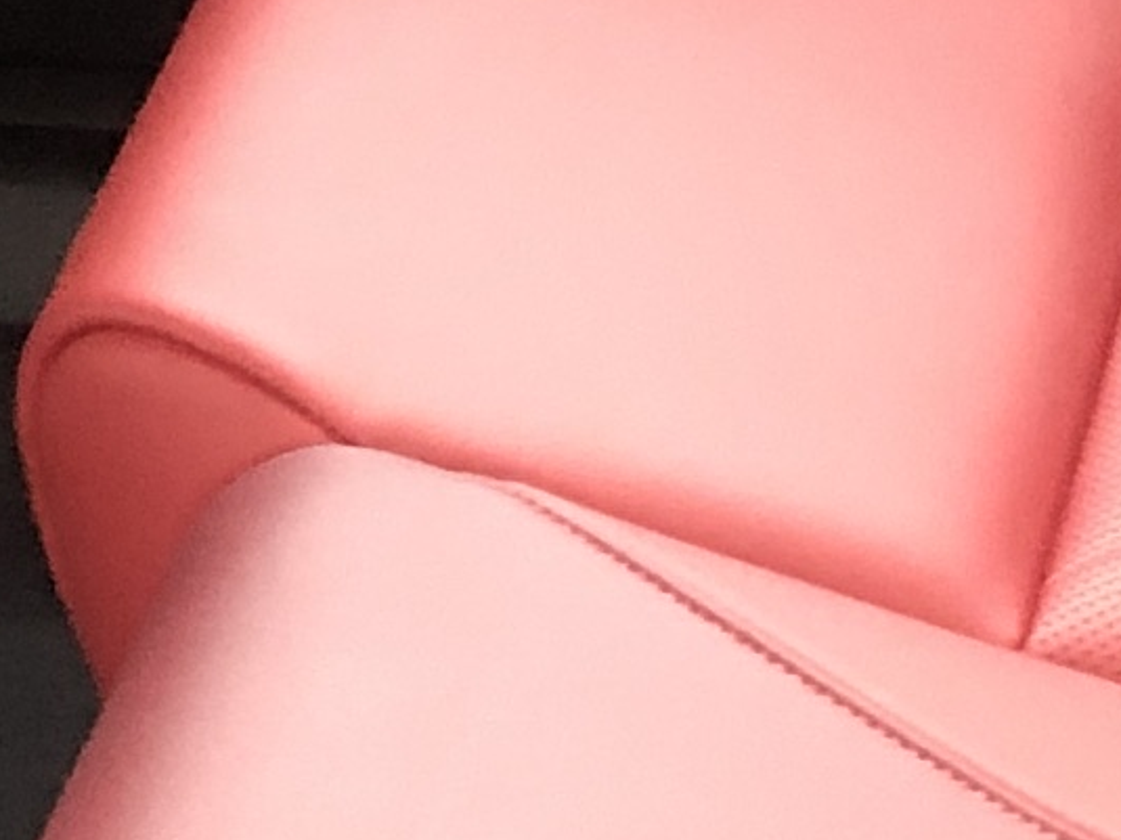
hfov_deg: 9.3
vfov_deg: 7.0
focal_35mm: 211
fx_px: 6831
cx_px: 1351
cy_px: 576
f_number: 1.8
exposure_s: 1/5
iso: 100
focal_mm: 4
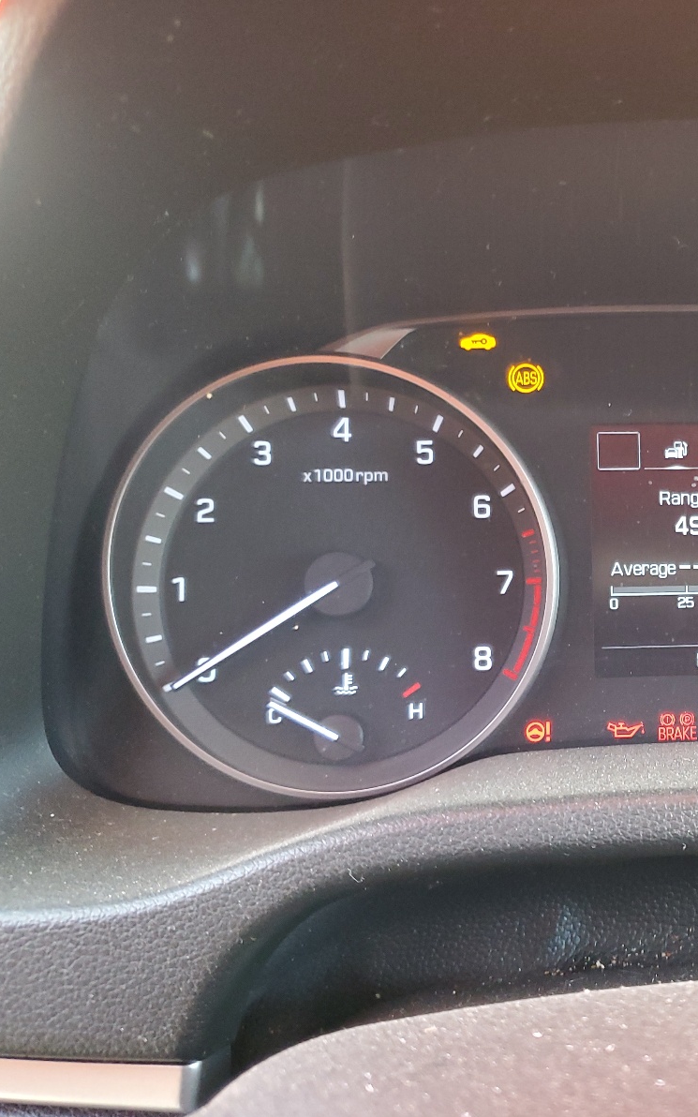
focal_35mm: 37
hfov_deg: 32.3
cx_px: 661
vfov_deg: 52.7
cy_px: 558
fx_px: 1126
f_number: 1.5
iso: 212
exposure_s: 1/60.2
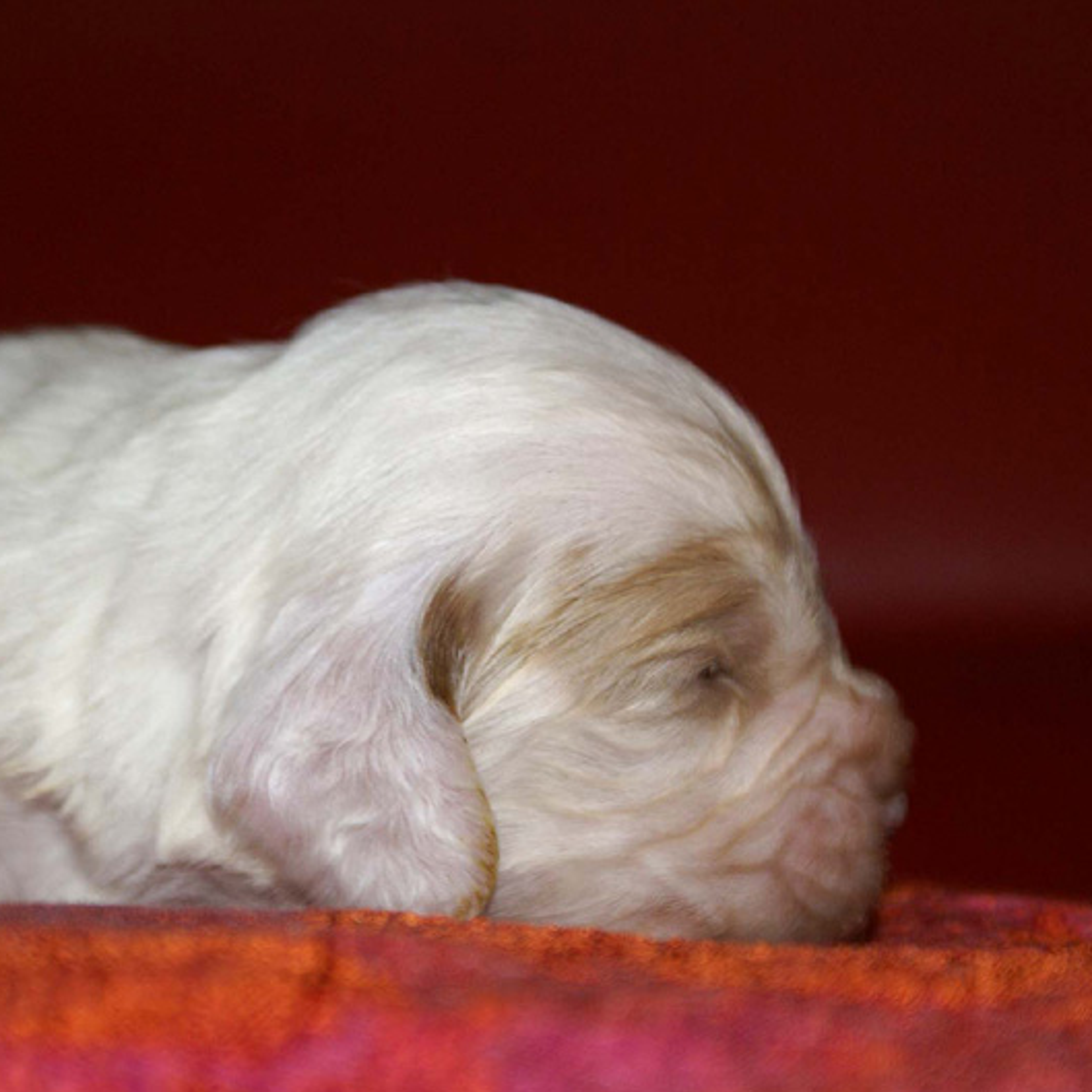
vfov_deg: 12.9
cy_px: 546
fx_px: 4818
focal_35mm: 135
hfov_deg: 12.9
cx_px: 502
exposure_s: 1/125
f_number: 5.6
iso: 400
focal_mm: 70
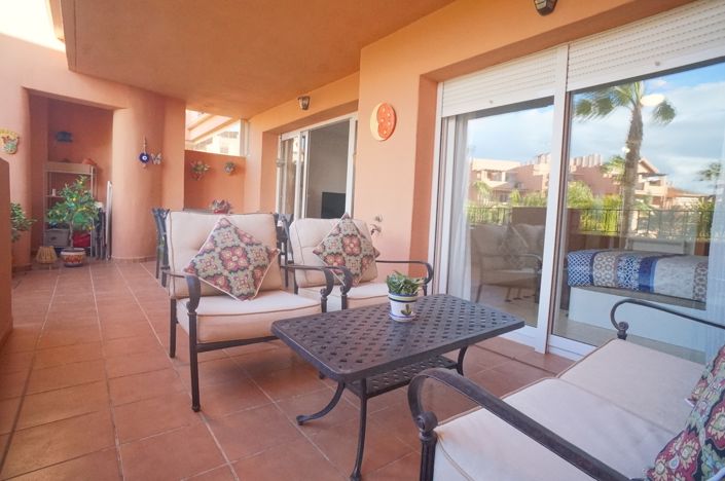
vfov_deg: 53.0
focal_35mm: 24
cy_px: 240
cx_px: 362
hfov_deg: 73.8
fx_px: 483
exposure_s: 1/320
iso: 6400
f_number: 10
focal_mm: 16
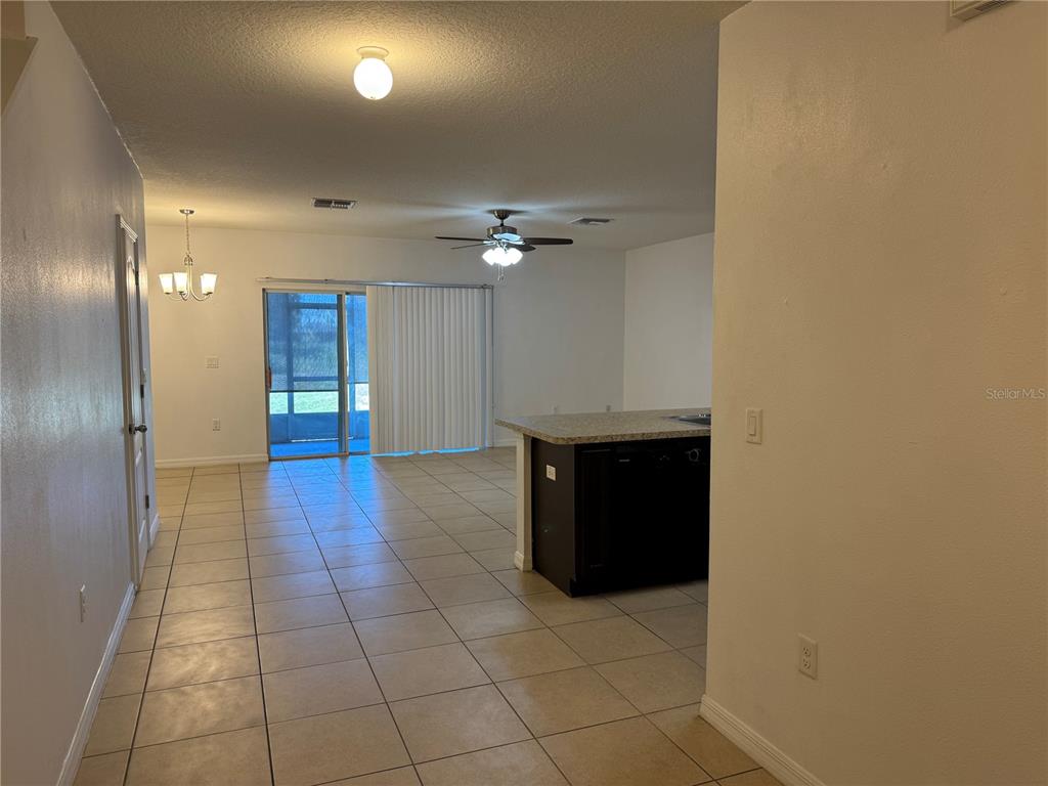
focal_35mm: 24
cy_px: 393
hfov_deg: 71.6
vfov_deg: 56.8
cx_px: 524
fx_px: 727
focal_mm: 6.76
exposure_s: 1/60
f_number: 1.78
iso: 125
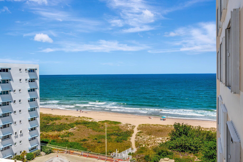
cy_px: 81
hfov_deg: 53.1
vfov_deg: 36.9
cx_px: 122
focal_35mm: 36
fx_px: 243
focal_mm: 24
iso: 400
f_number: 8
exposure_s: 1/1600
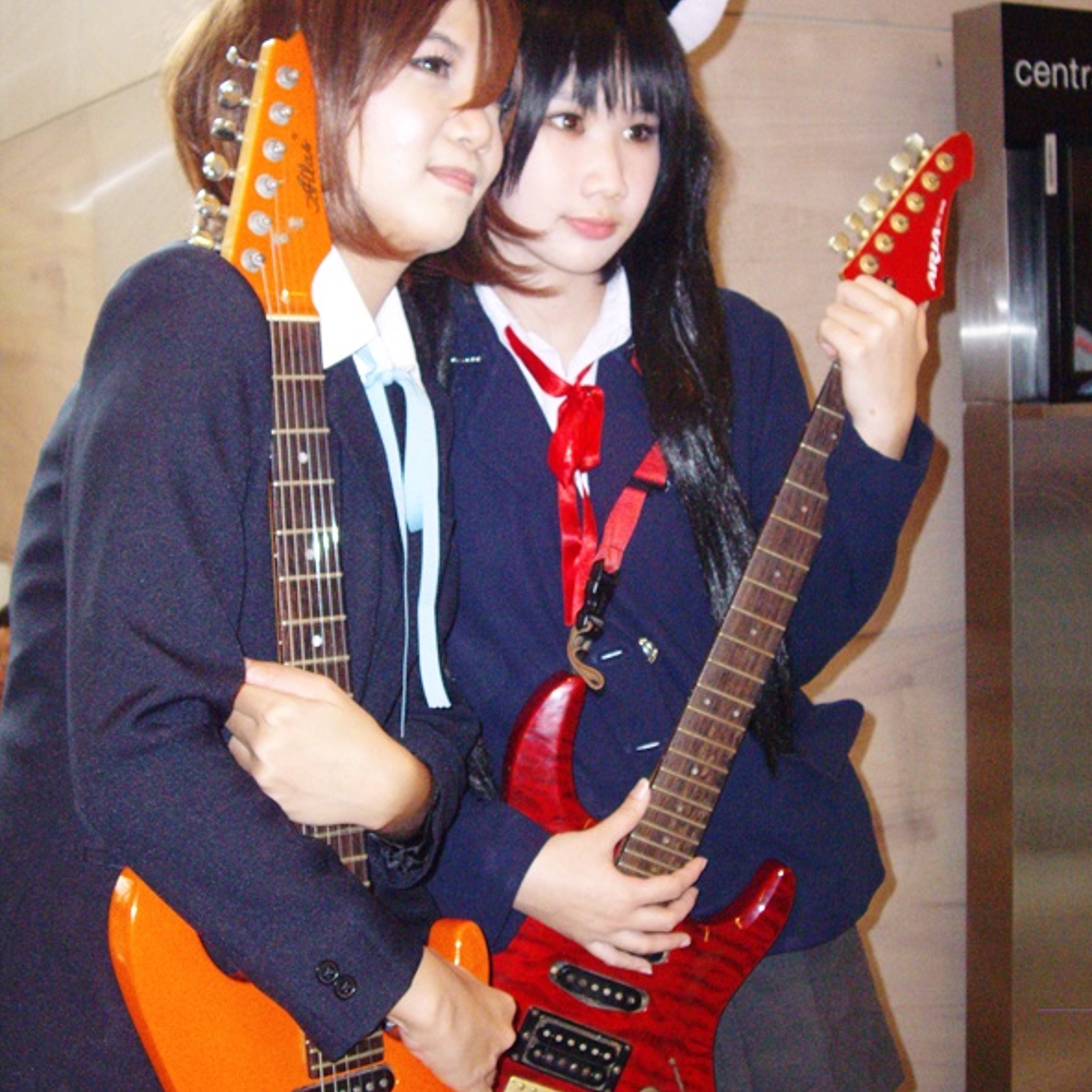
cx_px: 552
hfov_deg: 31.1
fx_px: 1963
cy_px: 432
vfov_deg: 31.0
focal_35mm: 55
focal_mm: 9.6
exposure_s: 1/50
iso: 400
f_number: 3.1
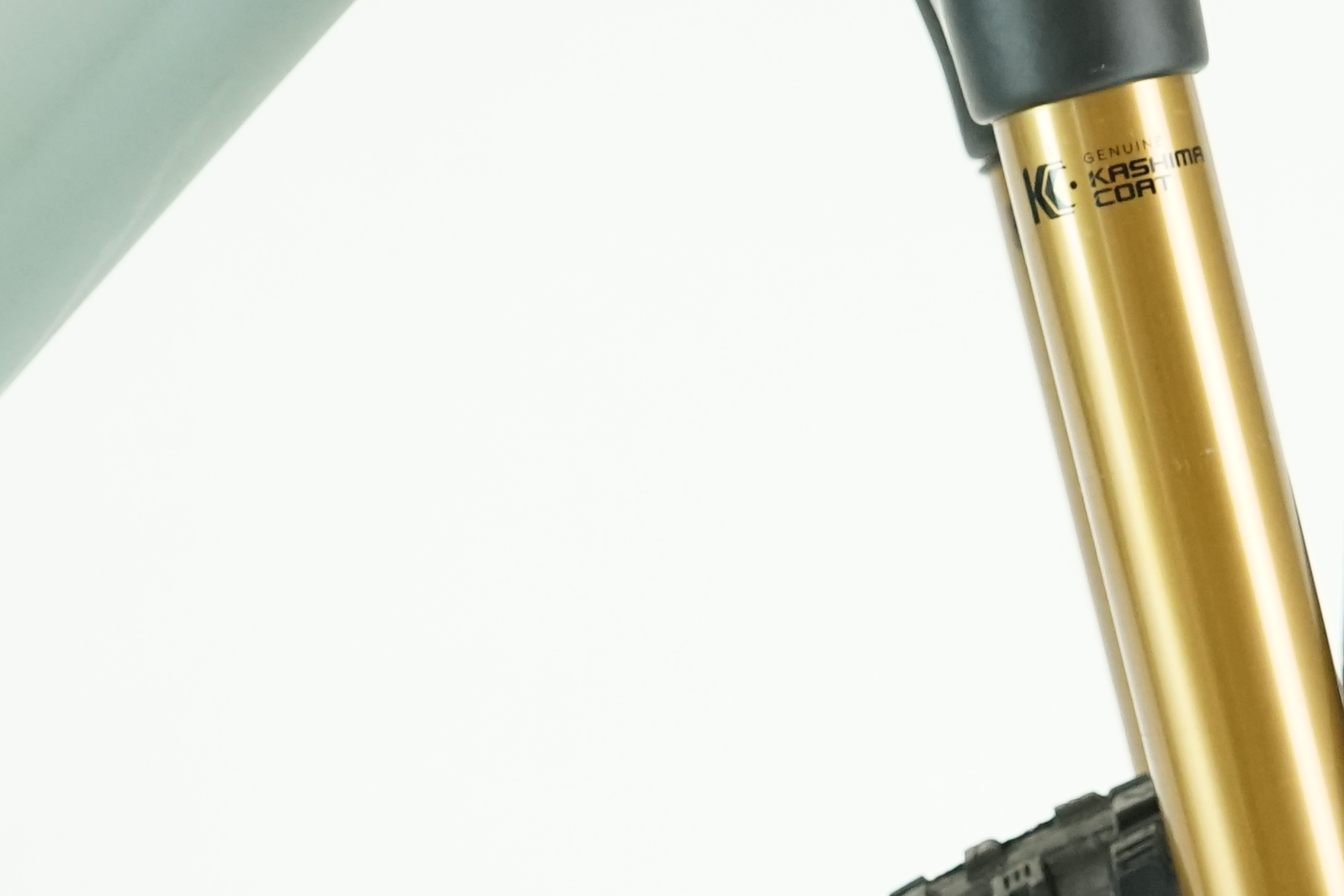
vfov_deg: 10.9
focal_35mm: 124
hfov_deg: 16.2
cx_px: 1308
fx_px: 4629
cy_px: 967
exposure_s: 1/200
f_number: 5
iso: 2000
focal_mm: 33
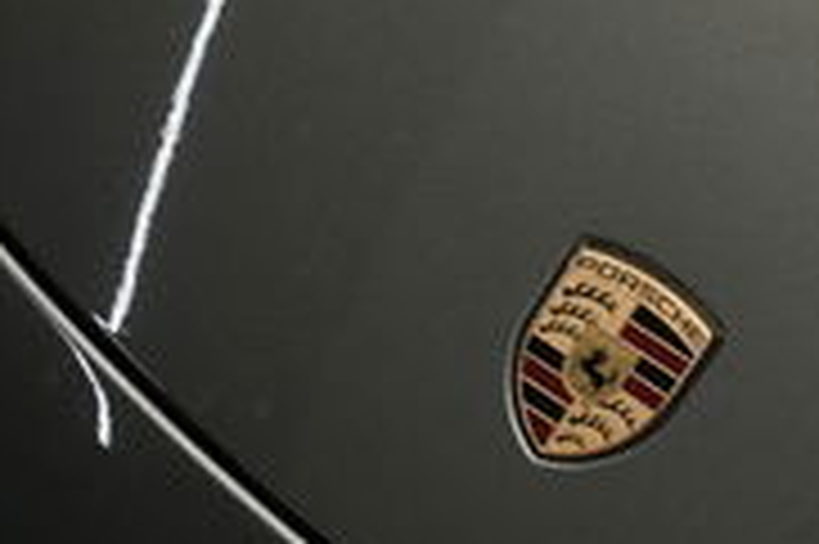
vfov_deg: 9.0
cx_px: -50
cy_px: -337
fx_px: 3364
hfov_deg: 13.6
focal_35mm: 148
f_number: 5.6
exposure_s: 1/60
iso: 2000
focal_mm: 35
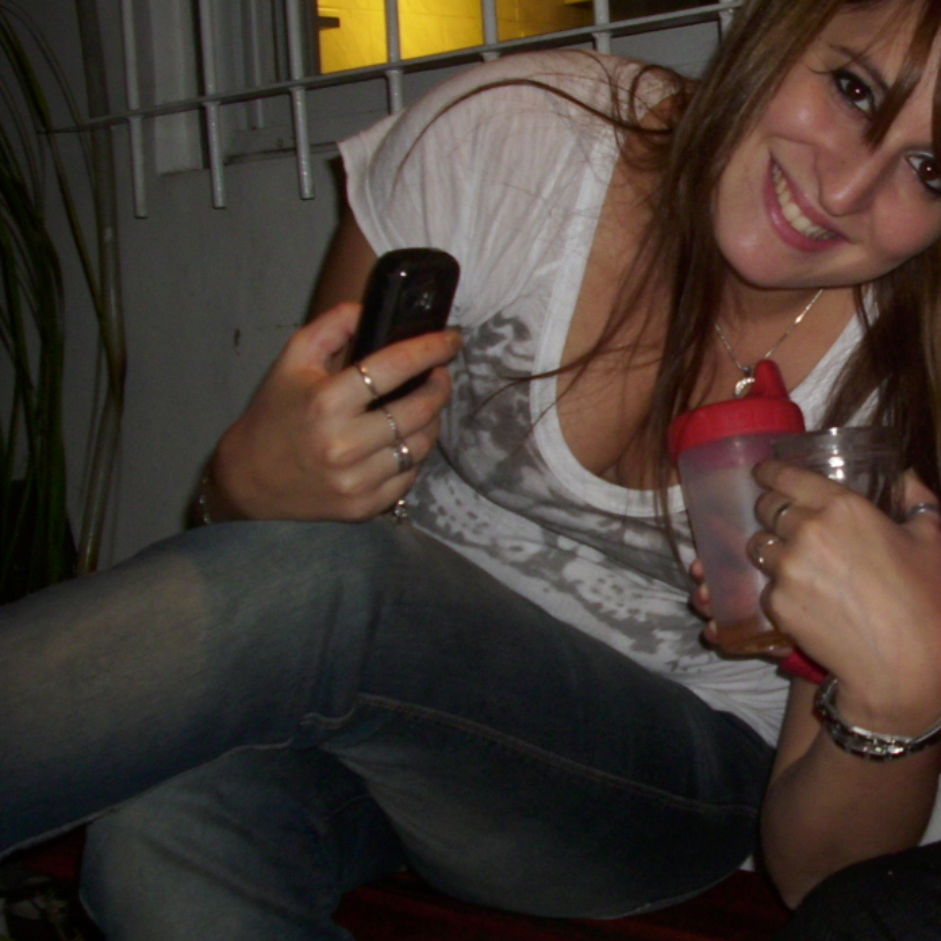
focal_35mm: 63
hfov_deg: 26.2
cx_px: 890
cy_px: 437
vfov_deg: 27.3
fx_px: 1938
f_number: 2.8
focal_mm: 6.2
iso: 50
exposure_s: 1/30
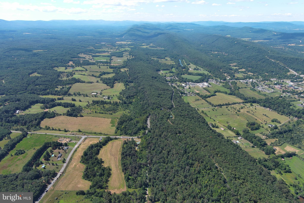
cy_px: 102
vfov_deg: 45.0
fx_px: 245
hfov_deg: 63.7
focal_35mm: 29
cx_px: 152
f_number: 2.8
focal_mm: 10.57
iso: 100
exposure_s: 1/821
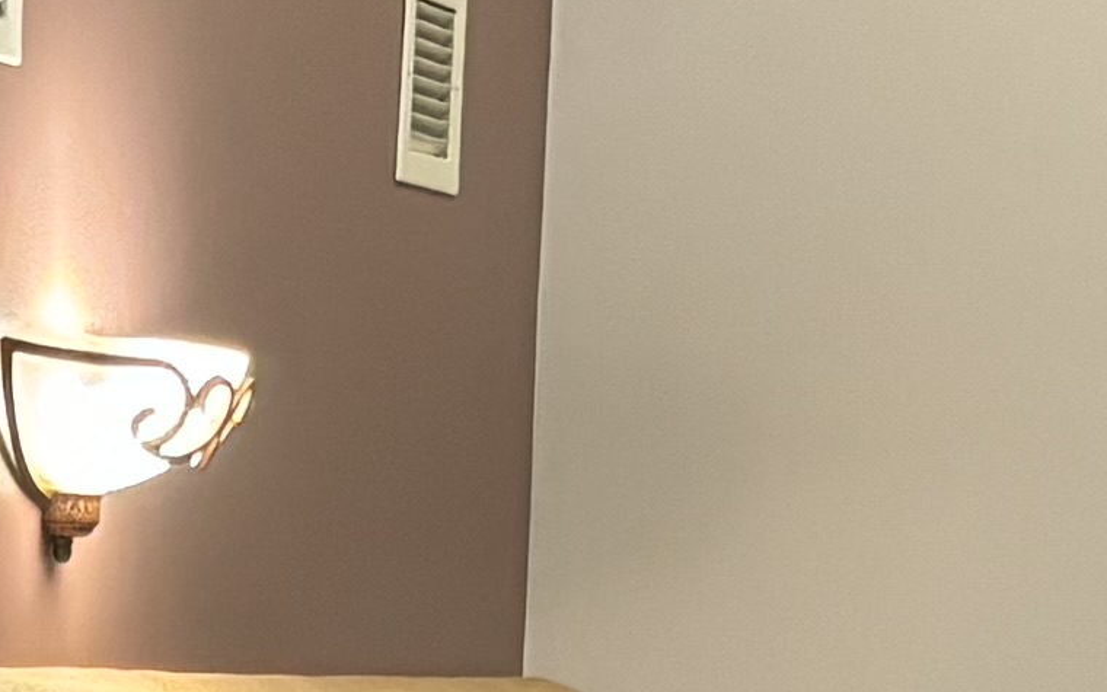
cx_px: 315
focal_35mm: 207
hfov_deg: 10.1
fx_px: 6245
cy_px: 1403
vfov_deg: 6.2
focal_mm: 5.96
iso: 250
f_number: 1.6
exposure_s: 1/60
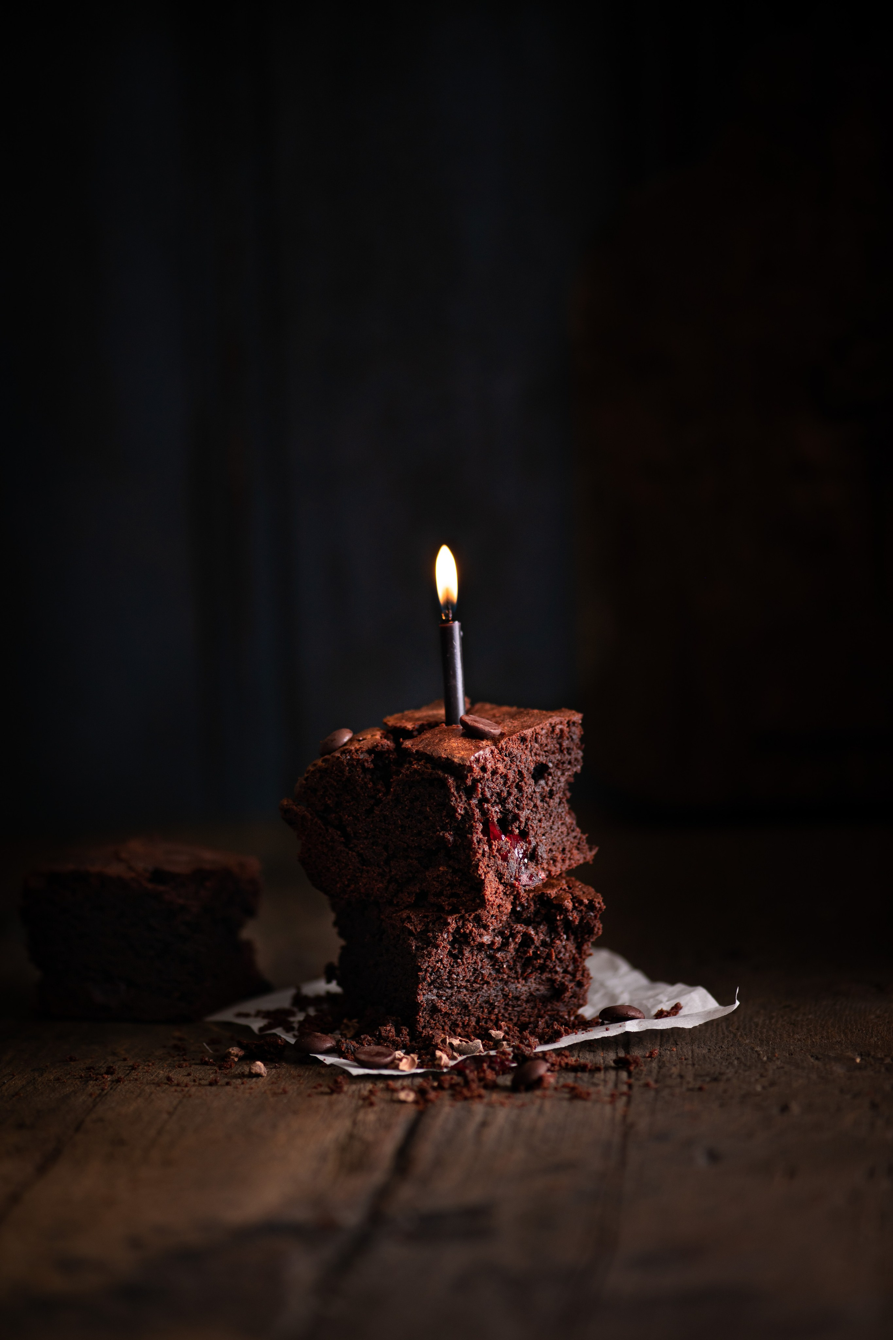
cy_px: 670
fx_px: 3907
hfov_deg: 13.0
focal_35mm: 105
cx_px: 446
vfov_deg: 19.5
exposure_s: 1/160
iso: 64
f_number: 4
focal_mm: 105
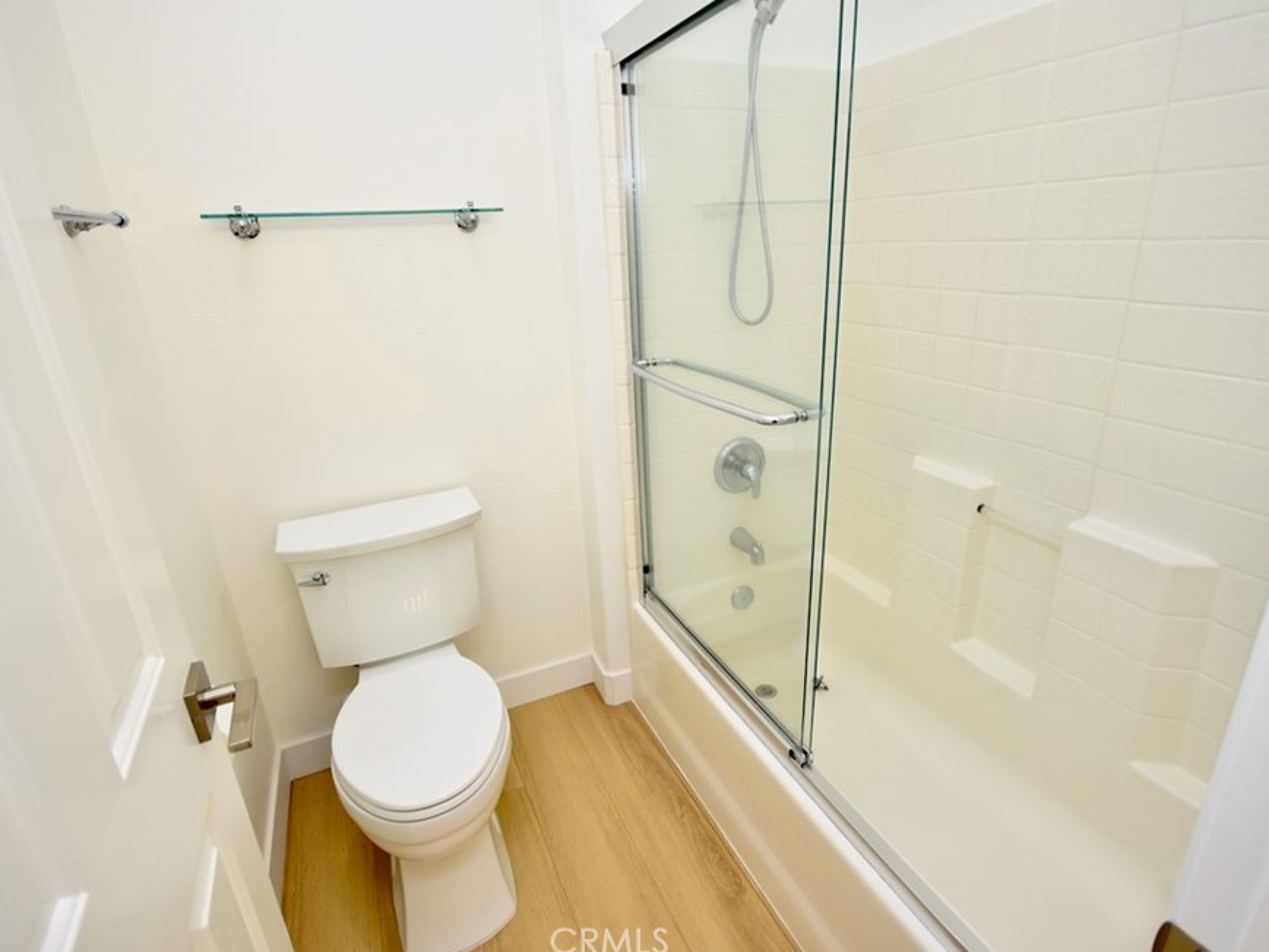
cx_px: 648
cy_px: 464
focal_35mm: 17
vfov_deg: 74.7
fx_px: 623
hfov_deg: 91.0
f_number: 4
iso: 800
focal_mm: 10
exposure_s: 1/160
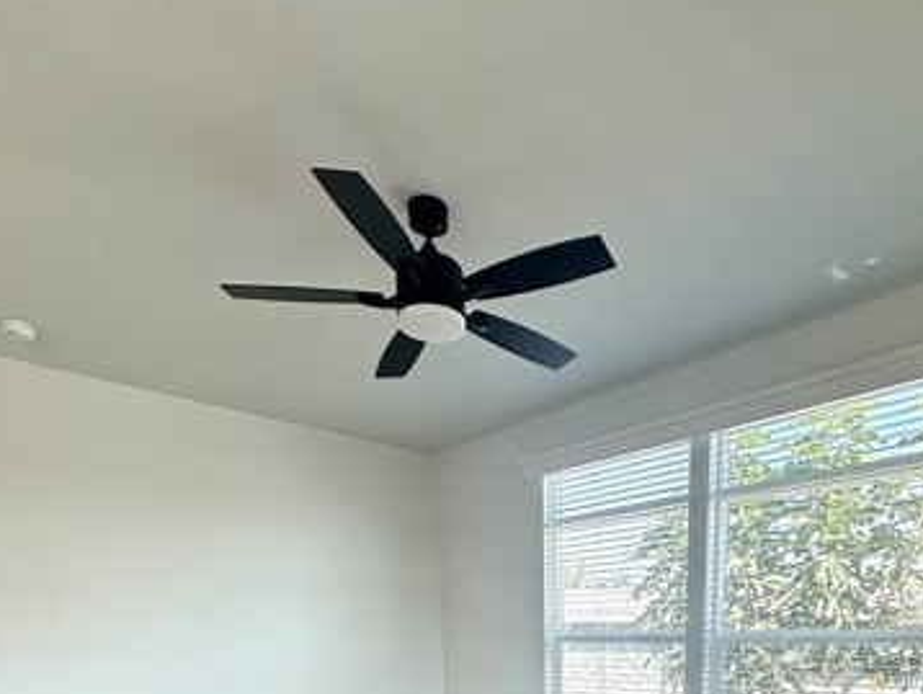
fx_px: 667
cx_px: 565
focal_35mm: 25
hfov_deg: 68.5
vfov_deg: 43.4
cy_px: 753
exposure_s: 1/155
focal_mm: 2.22
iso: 40
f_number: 2.2
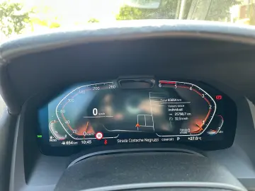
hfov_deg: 71.6
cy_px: 96
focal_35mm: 24
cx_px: 128
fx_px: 177
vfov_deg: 56.8
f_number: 1.78
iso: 125
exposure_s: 1/121
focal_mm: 6.86
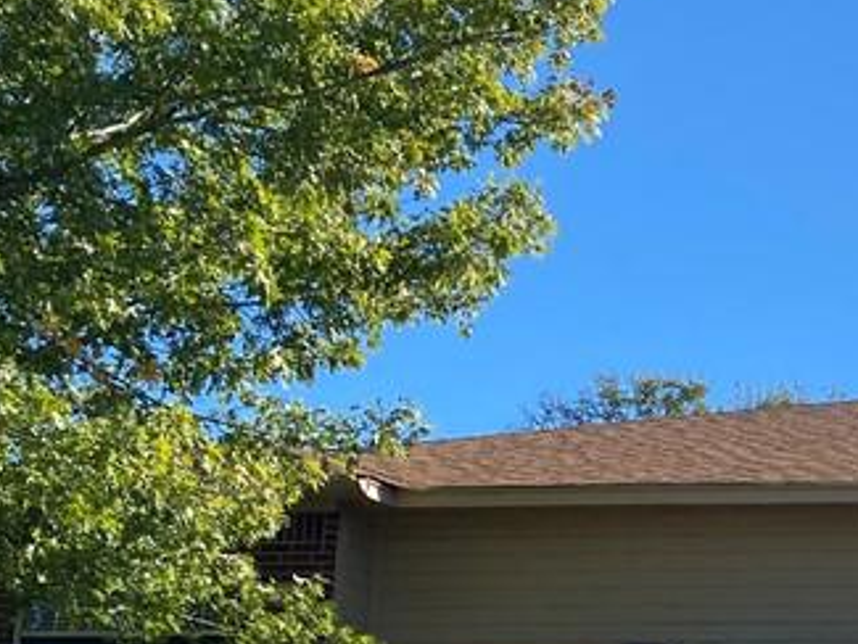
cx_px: 1296
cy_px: 760
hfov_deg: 20.4
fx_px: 2033
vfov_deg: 17.2
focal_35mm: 82
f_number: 1.8
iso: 32
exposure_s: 1/2141
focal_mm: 4.25
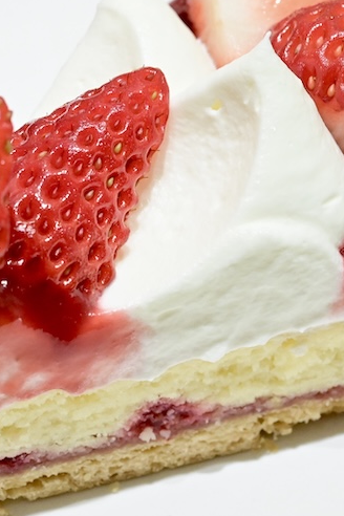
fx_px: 1749
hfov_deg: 11.2
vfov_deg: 16.8
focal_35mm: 122
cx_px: 131
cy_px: 235
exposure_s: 1/125
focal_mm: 60
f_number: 11
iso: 6400
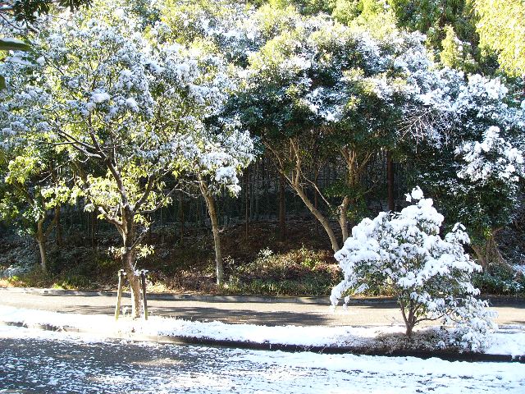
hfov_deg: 51.4
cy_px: 197
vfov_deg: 39.7
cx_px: 262
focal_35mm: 36
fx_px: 546
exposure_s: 1/100
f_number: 3.7
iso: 100
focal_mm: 6
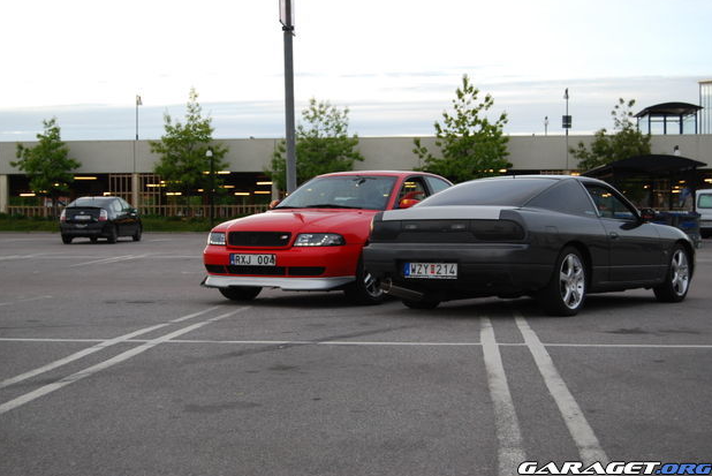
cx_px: 347
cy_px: 233
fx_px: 1168
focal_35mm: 59
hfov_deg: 33.9
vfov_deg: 23.0
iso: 200
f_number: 4.8
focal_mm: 38
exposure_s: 1/100
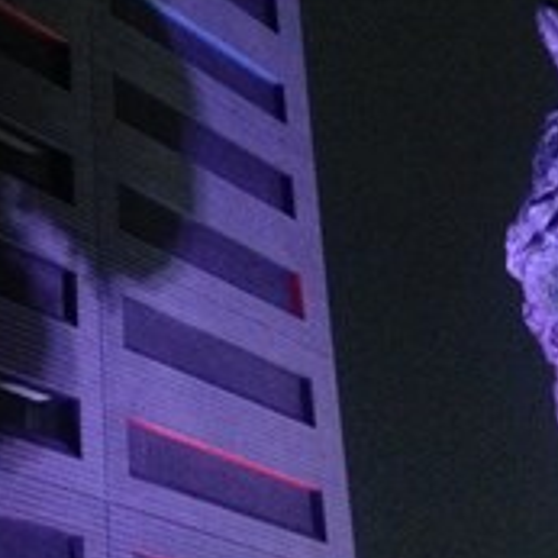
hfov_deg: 17.0
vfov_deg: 17.1
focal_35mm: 101
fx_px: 1842
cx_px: 81
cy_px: 97
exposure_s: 1/15
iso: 800
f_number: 2.4
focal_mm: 4.12
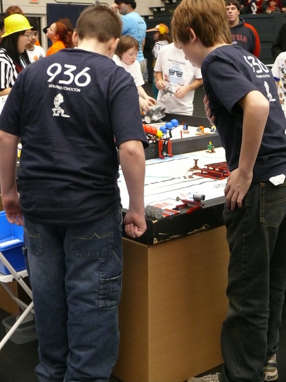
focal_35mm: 56
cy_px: 191
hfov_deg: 26.1
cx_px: 143
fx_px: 617
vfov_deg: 34.3
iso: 400
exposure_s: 1/30
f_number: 3.2
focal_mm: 11.9
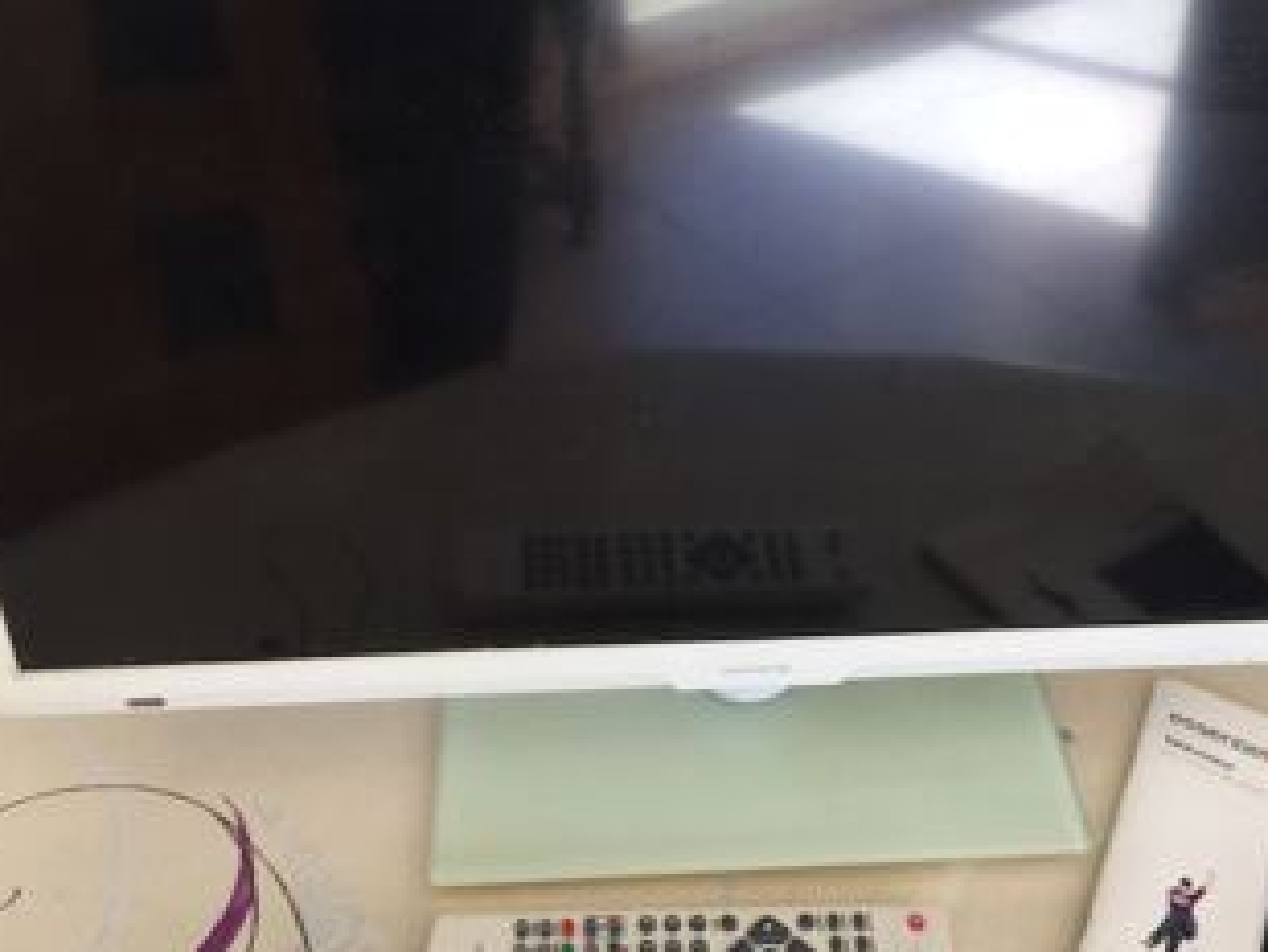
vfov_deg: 32.0
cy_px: 345
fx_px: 1649
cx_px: 759
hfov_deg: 41.9
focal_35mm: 45
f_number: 2.2
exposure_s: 1/50
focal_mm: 4.15
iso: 32
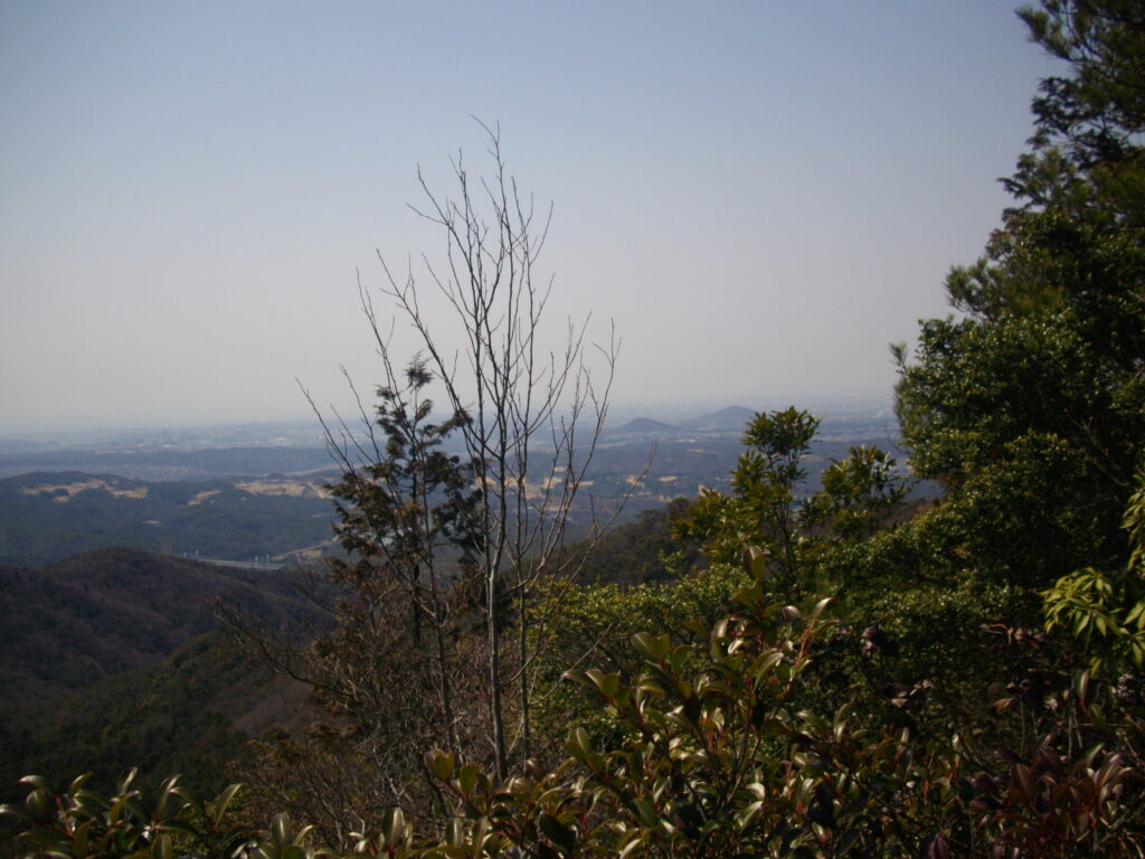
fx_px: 1224
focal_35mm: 37
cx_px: 572
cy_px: 430
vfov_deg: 38.7
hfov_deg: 50.1
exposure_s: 1/800
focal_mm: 6.2
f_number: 5.6
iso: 100
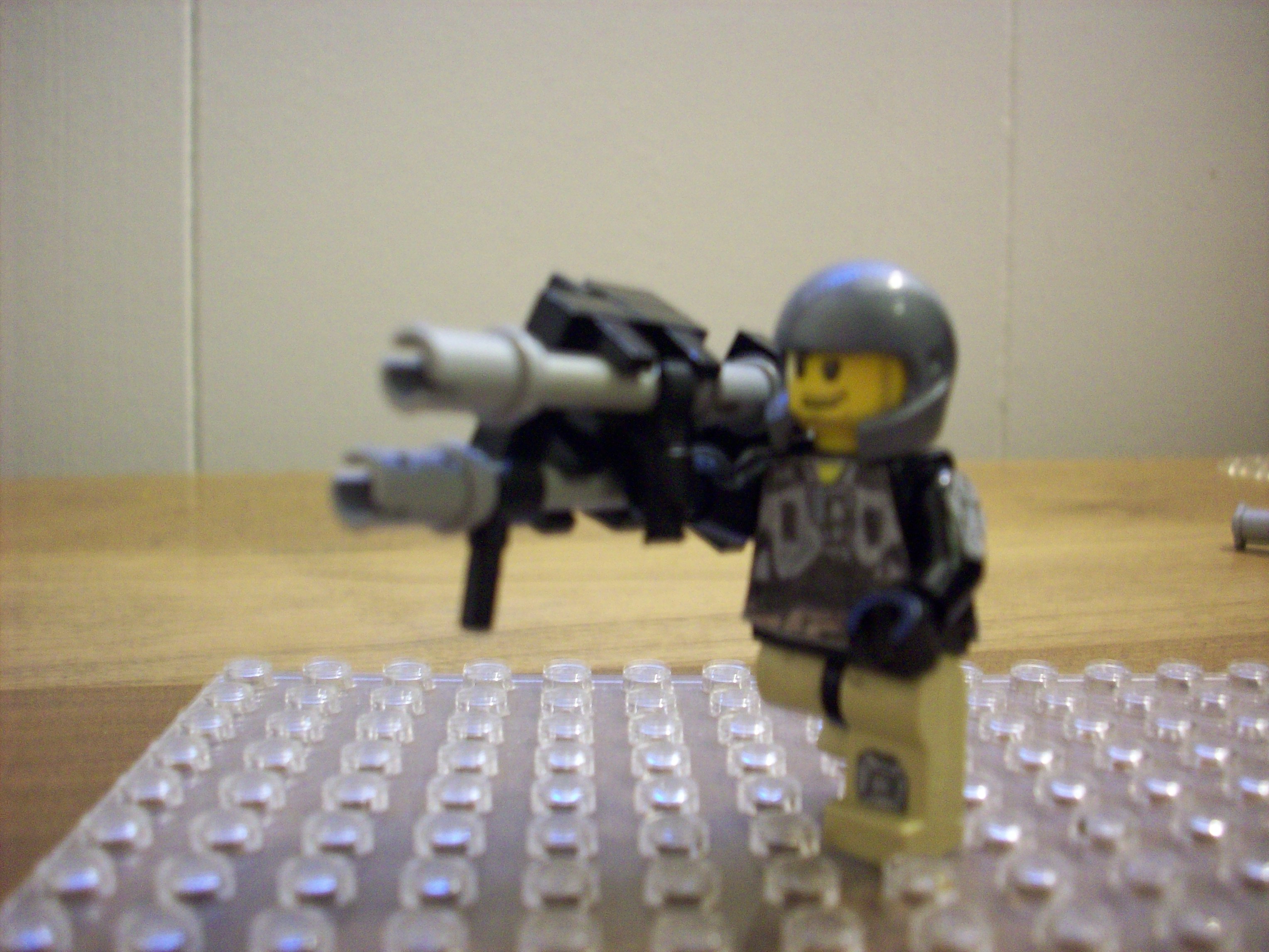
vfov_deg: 38.7
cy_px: 476
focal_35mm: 37
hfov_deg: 50.1
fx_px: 1356
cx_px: 634
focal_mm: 6.2
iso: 200
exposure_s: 1/8
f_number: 2.8
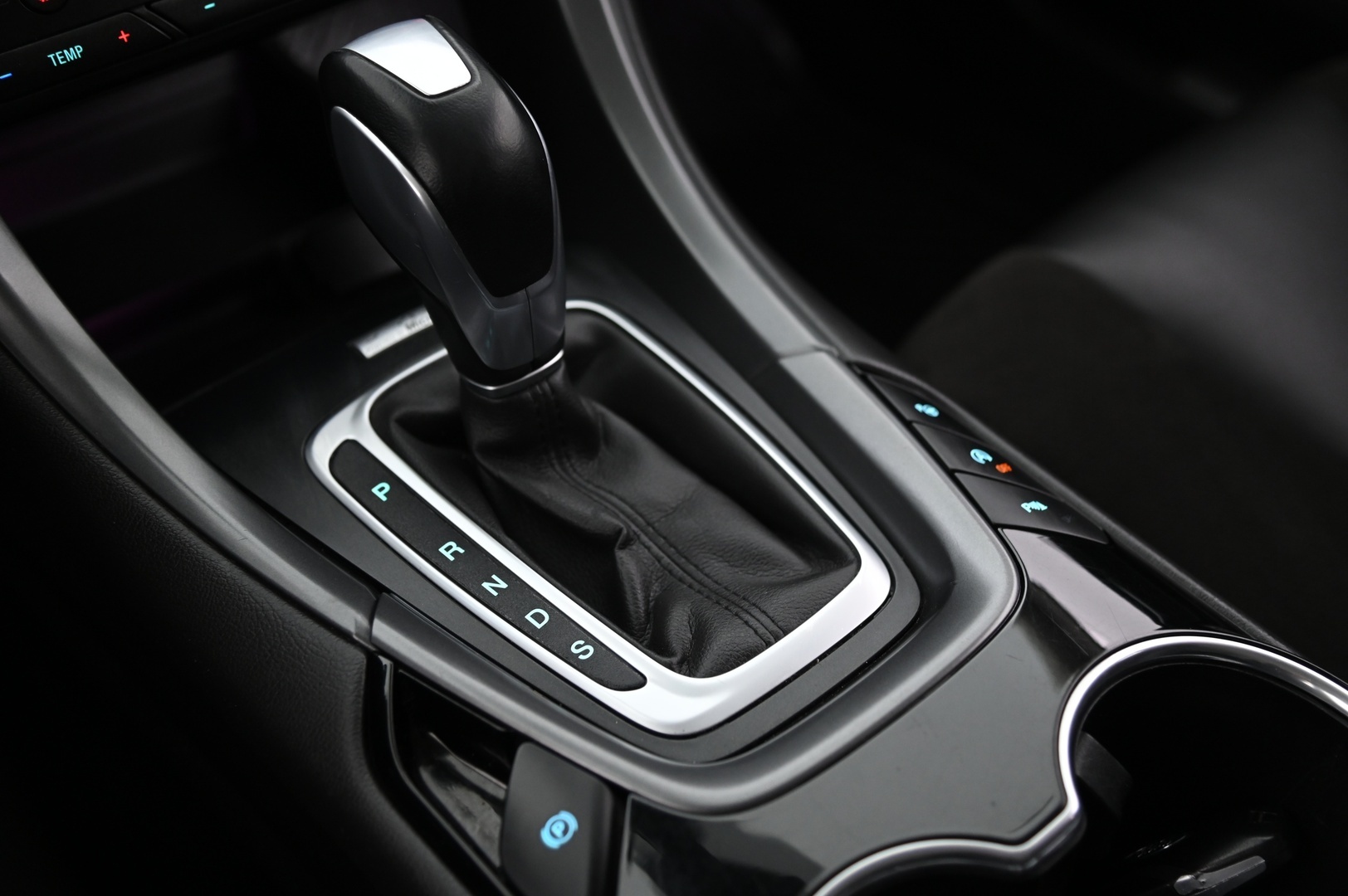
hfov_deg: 41.1
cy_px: 448
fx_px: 1796
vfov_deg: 28.0
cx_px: 674
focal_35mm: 48
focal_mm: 48
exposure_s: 1/20
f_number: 4
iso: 2000
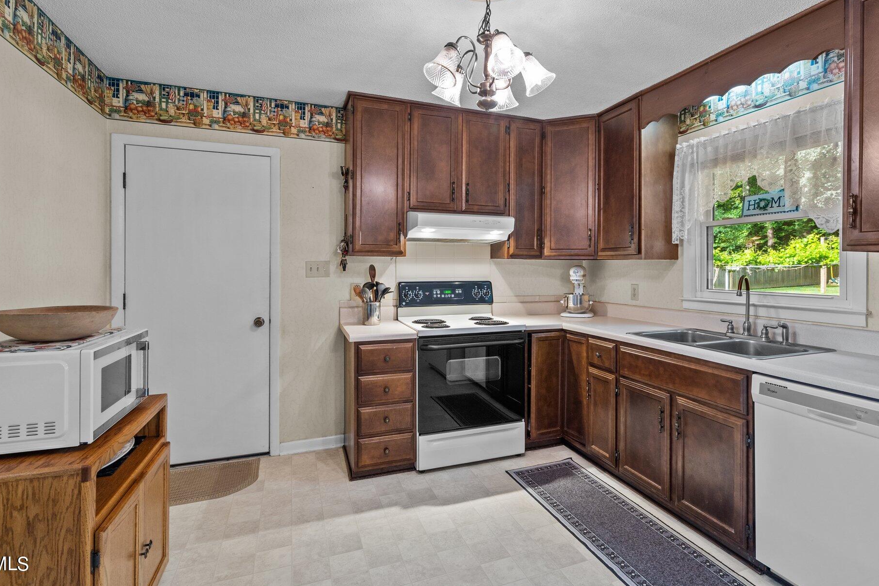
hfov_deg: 89.8
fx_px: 439
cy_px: 264
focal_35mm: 18
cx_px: 472
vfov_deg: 67.2
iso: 400
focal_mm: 16
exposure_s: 1/1.43
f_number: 8
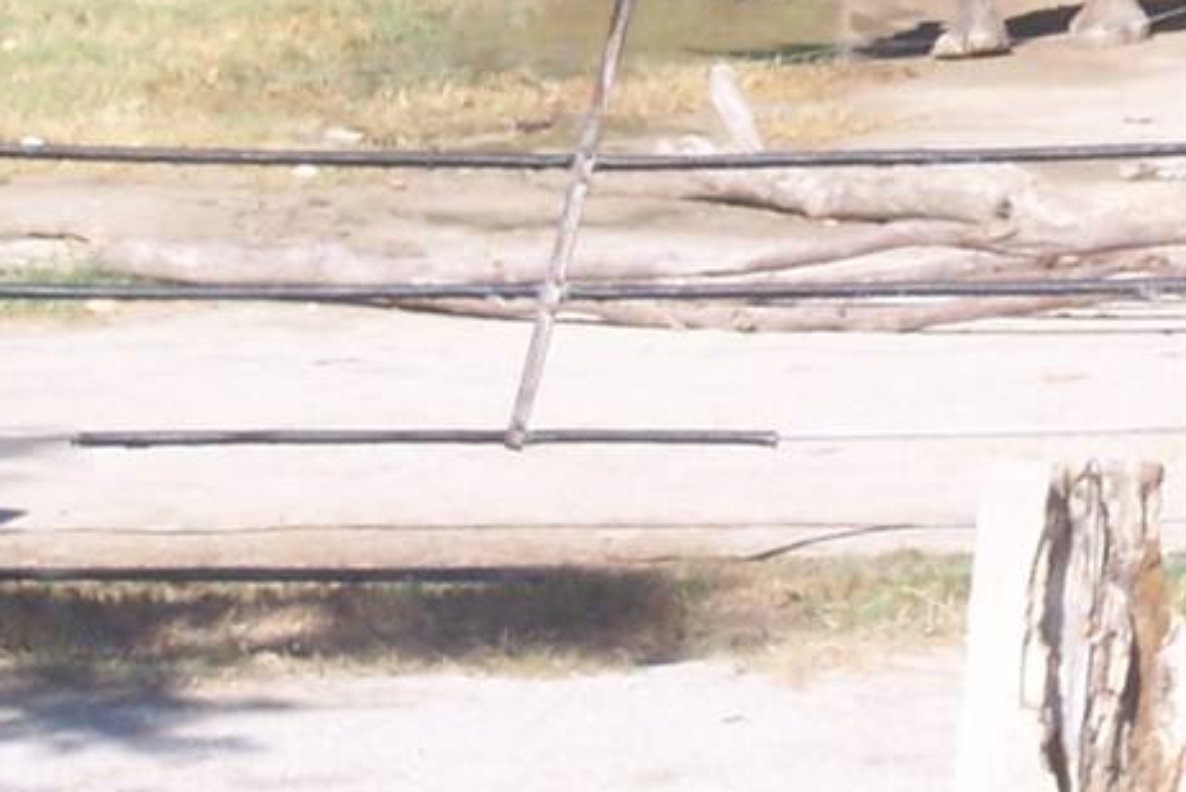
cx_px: 833
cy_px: -359
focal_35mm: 388
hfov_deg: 5.3
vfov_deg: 3.5
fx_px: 12786
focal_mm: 18
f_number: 5.6
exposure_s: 1/250
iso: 80
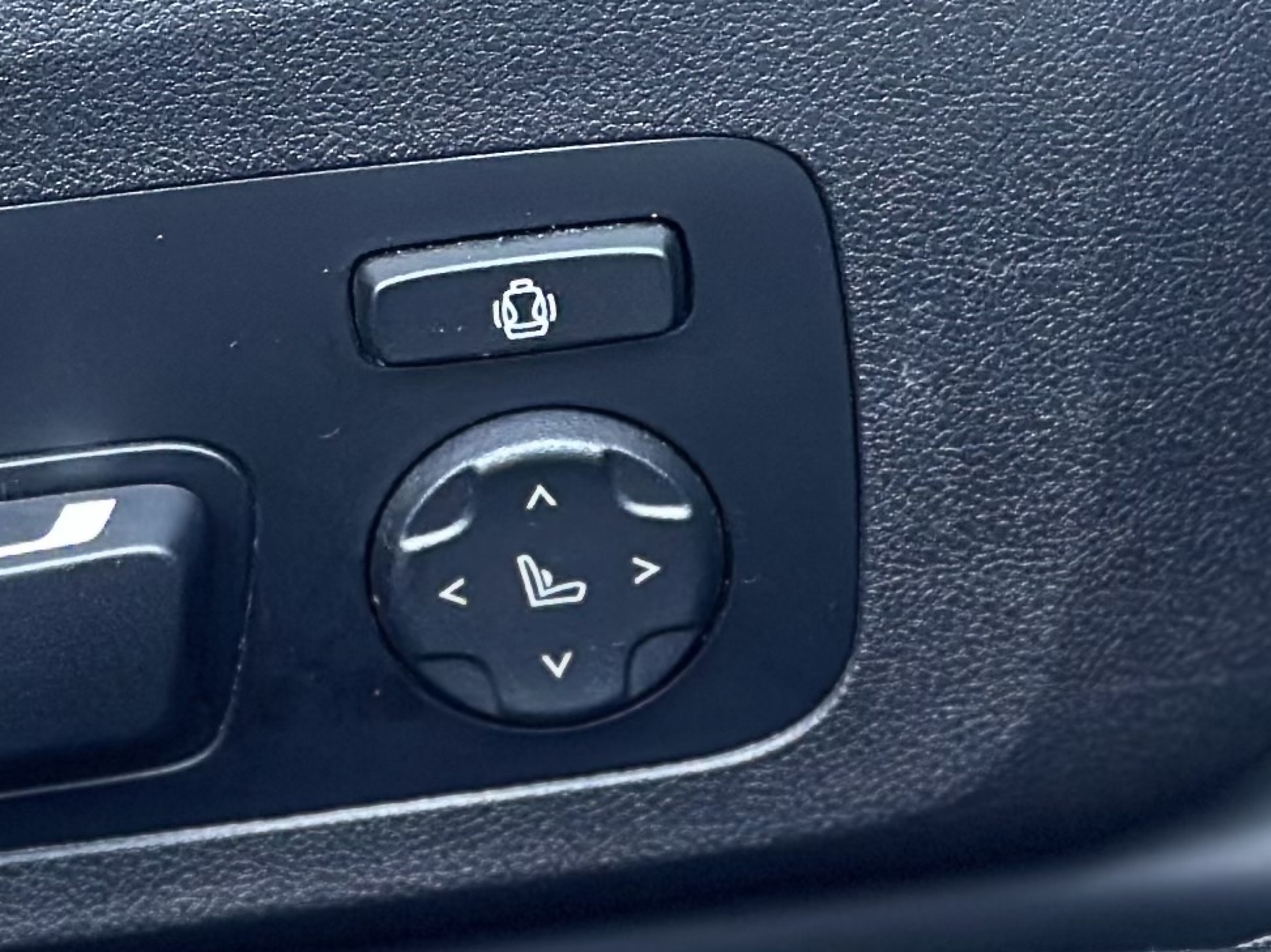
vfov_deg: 7.4
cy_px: 155
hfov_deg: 9.9
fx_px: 7304
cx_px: 233
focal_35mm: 199
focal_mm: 6.86
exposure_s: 1/49
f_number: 1.78
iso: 250
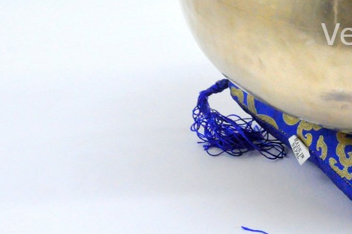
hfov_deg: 9.6
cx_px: 424
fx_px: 2064
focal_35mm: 211
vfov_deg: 6.5
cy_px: 34
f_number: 11
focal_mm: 55
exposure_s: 1/500
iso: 3200
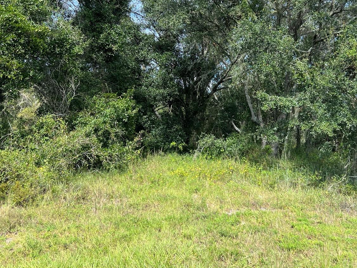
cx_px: 203
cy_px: 84
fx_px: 382
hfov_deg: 50.0
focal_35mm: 37
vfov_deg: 38.1
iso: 50
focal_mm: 5.7
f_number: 1.5
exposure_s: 1/1089
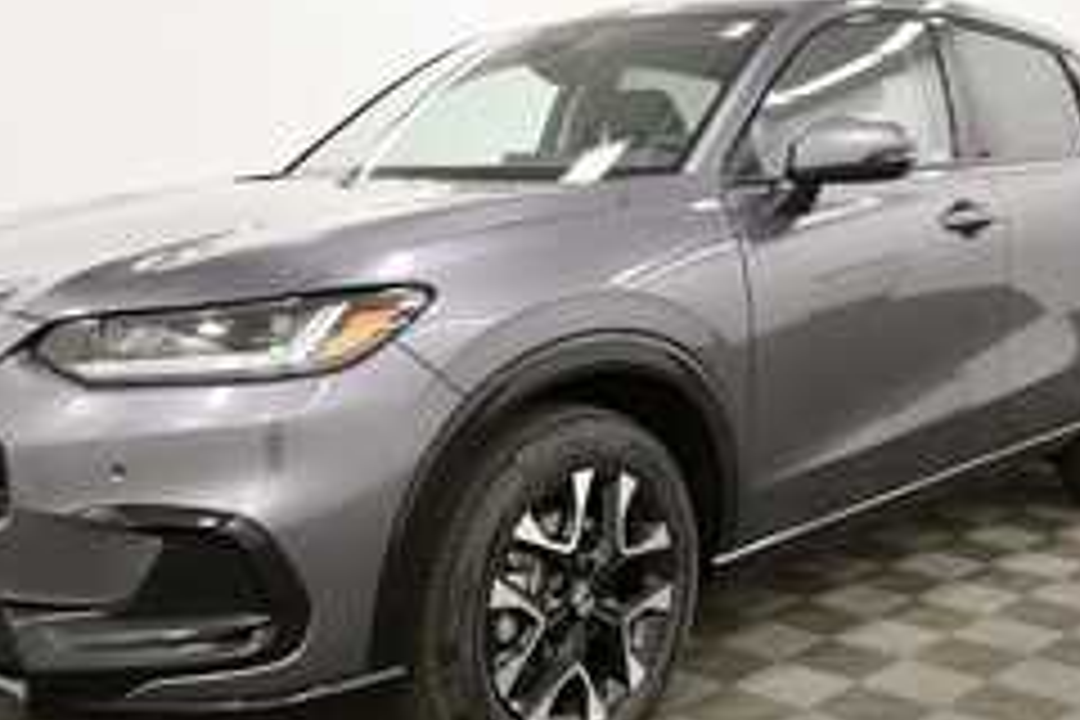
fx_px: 1350
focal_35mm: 45
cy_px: 362
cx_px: 522
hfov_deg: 43.6
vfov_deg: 29.9
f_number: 5.3
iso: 1100
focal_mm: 18
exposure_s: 1/125
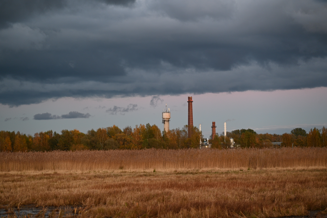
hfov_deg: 17.1
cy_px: 109
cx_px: 164
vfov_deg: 11.4
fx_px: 1089
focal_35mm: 120
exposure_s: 1/100
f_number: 4
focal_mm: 120
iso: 800
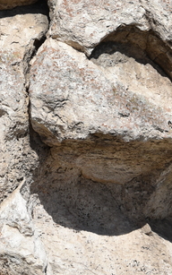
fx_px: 2489
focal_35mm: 332
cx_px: -42
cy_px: -11
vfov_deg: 6.3
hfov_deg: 3.9
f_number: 9
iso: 100
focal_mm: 78
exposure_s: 1/320
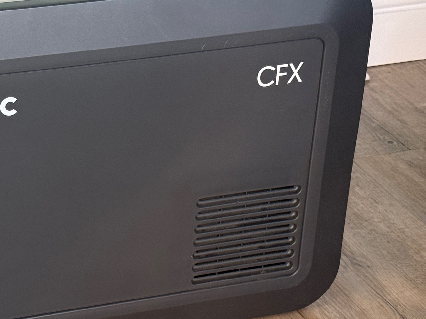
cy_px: 234
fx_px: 1366
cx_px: 50
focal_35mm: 111
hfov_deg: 17.5
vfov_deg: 13.3
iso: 100
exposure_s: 1/61
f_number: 1.78
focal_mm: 6.76
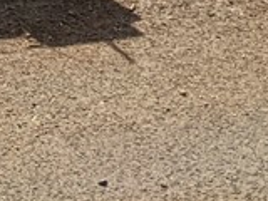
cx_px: -173
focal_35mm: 173
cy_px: -437
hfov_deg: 10.9
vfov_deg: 7.4
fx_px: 1339
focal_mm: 4.38
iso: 101
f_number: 1.73
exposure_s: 1/11765
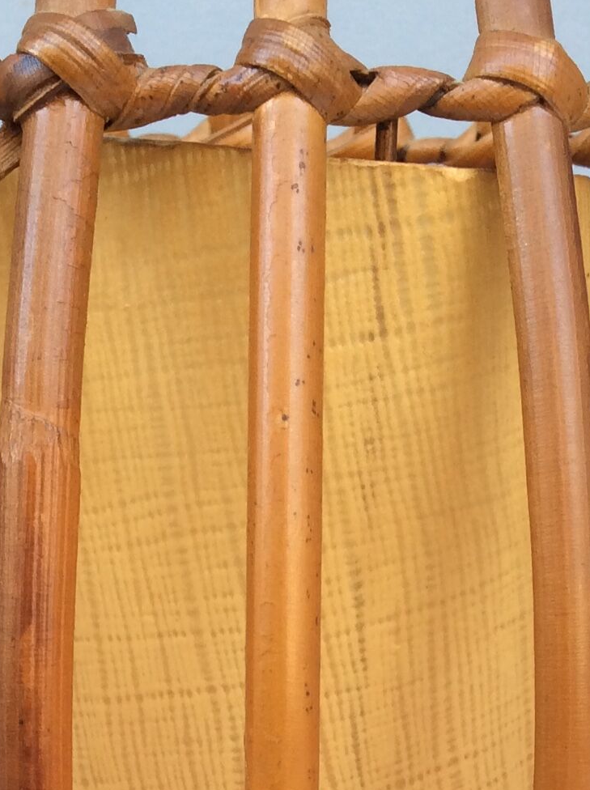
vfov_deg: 22.0
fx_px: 1937
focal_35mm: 85
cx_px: 297
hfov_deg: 17.3
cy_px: 839
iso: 32
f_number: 2.4
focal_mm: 3.3
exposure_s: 1/100
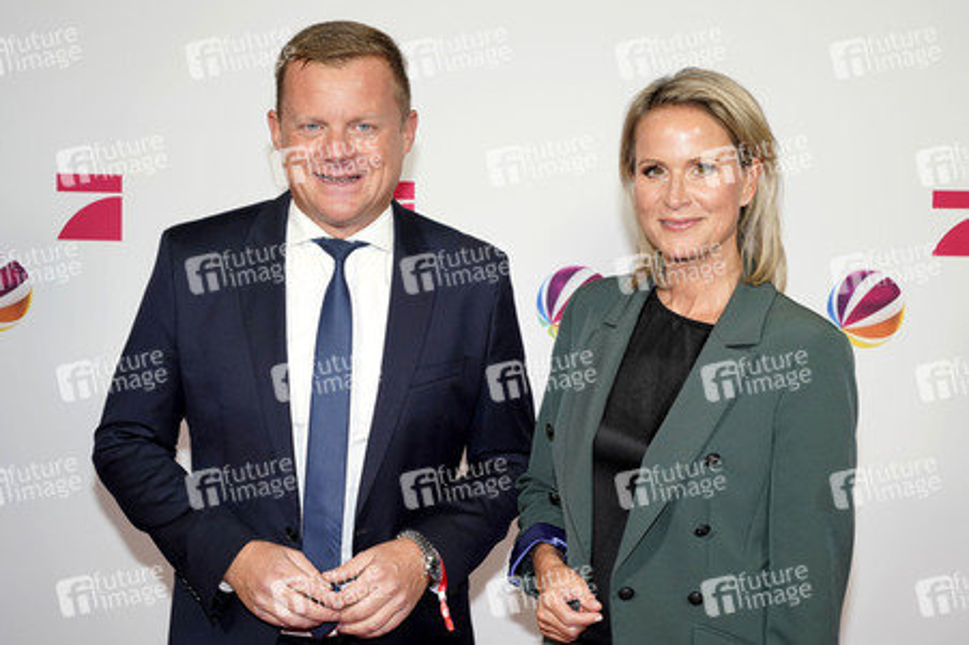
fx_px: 1506
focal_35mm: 56
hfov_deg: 35.7
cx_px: 484
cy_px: 322
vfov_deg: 24.2
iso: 640
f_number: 8
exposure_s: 1/125
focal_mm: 56
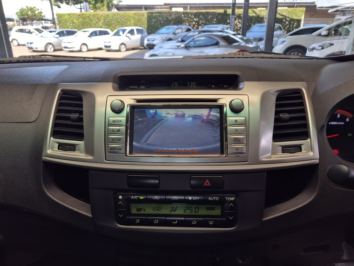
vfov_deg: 54.9
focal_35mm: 25
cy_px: 128
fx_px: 256
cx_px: 176
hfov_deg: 69.4
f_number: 1.8
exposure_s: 1/200
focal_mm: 5.4
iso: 25
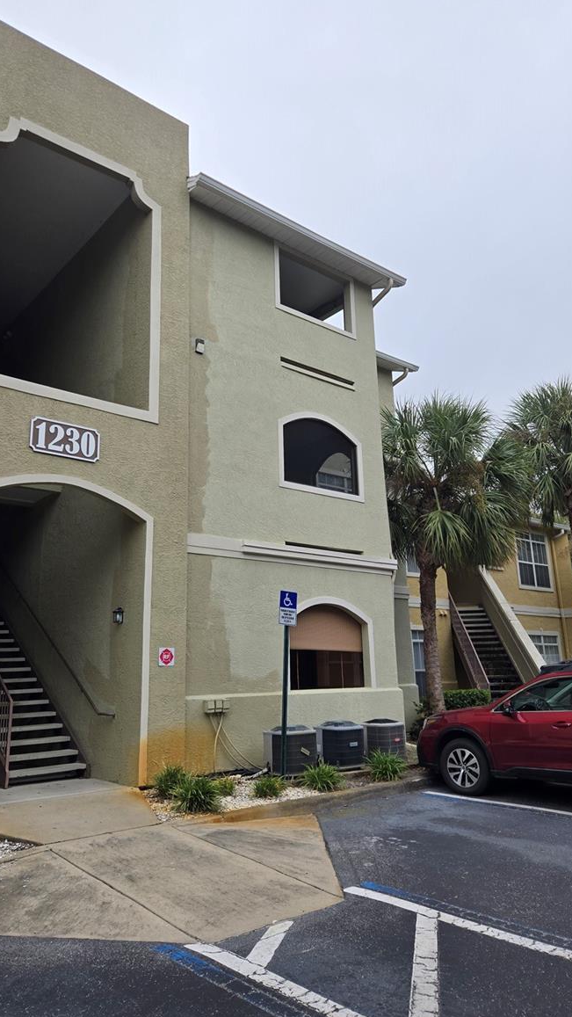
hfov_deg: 44.4
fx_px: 701
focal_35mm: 26
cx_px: 278
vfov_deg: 71.9
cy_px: 492
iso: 25
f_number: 1.8
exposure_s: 1/598
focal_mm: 5.4
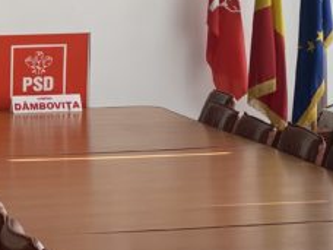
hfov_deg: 11.6
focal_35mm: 171
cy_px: 5
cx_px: 164
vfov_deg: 8.6
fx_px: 1645
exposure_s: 1/241
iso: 20
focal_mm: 6
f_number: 2
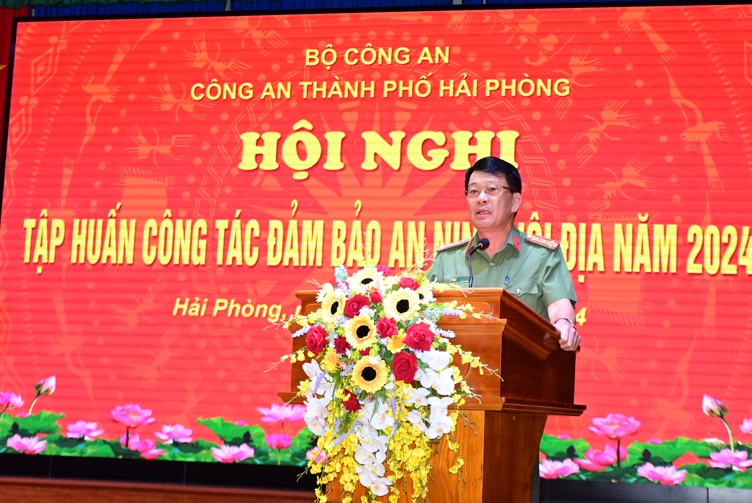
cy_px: 252
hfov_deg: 30.1
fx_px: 1401
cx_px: 376
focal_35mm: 67
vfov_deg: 20.3
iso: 2000
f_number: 4.5
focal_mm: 45
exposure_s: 1/200
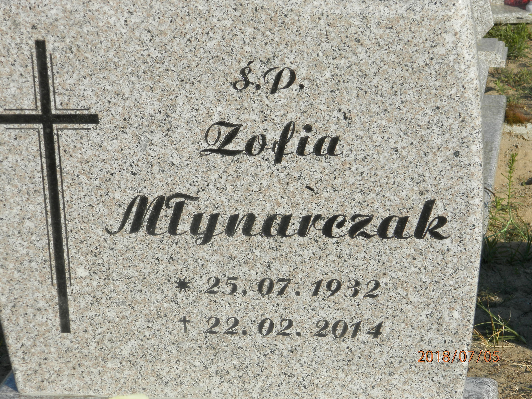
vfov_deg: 14.0
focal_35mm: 106
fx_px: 1629
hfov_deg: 18.5
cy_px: 200
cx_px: 266
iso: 80
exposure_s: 1/640
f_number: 4.5
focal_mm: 19
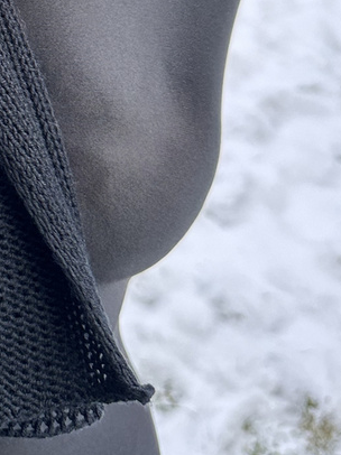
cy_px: -78
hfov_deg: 18.8
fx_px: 934
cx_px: -133
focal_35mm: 71
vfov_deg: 25.0
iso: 125
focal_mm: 6.86
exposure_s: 1/121
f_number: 1.78
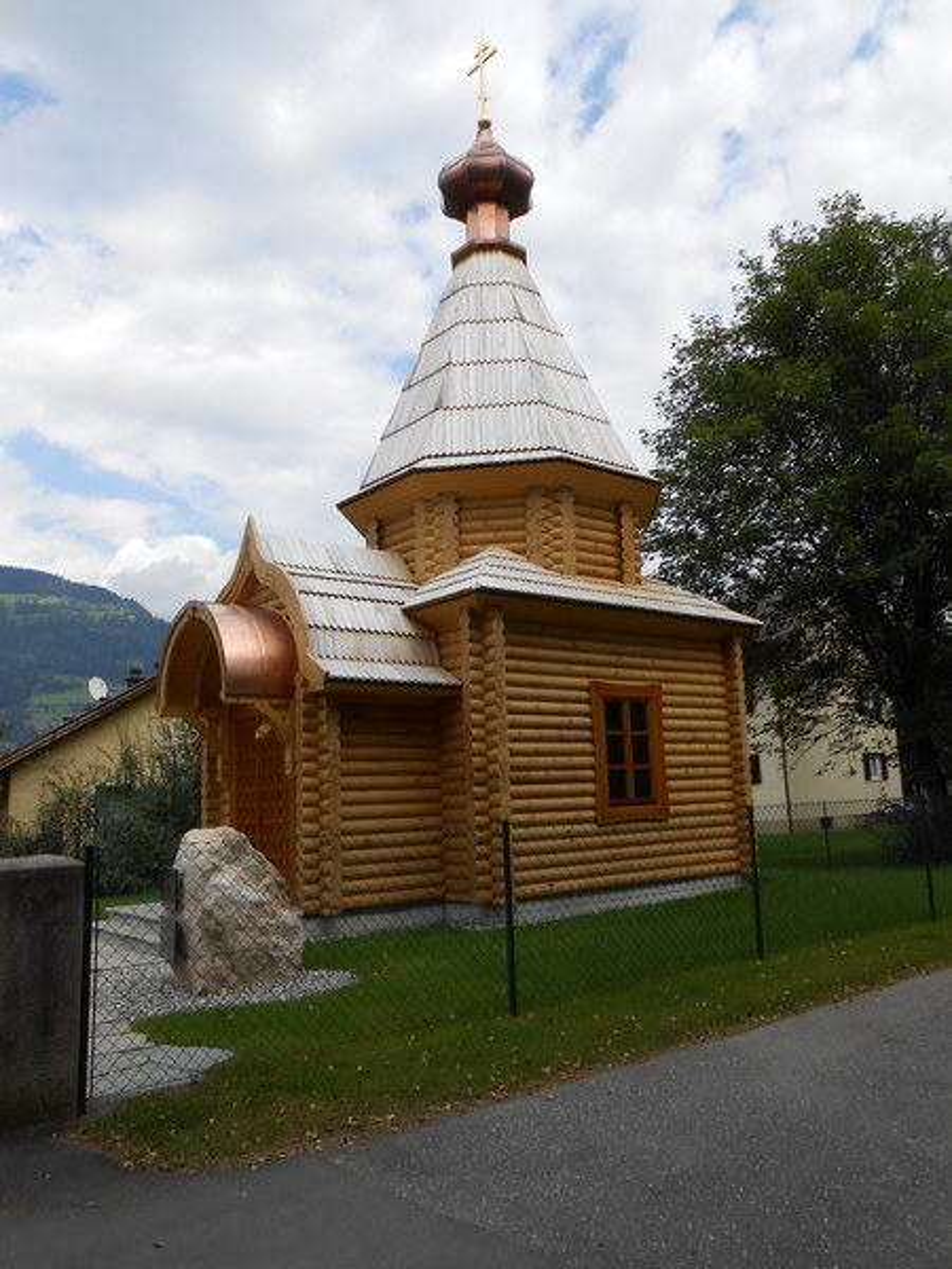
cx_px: 476
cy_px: 634
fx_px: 953
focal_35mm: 26
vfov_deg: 67.3
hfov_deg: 53.1
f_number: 3.5
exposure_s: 1/800
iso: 80
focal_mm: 4.6
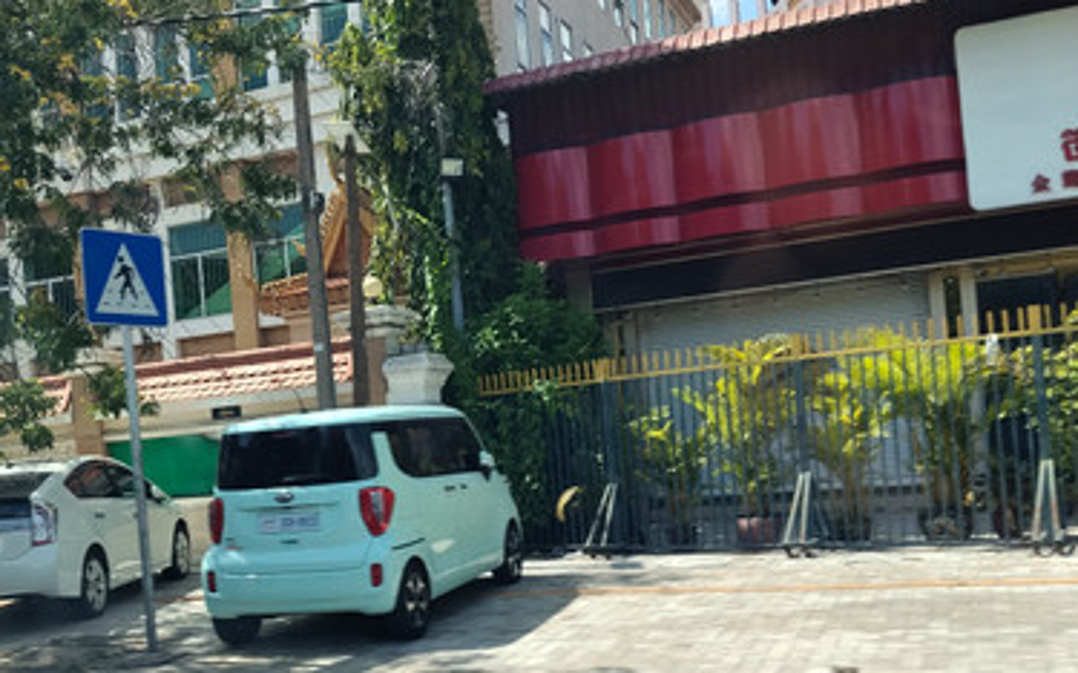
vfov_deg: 30.8
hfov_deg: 47.7
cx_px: 388
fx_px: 1204
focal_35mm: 41
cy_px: 487
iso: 50
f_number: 1.8
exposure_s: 1/162
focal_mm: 4.22
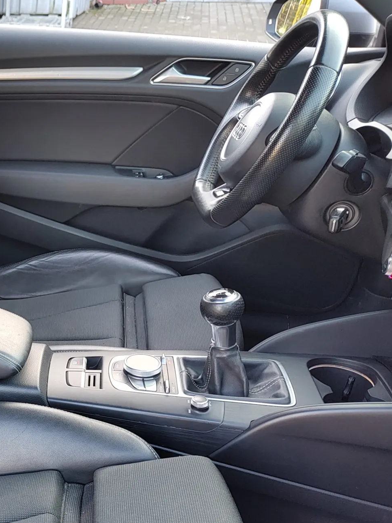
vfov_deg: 42.5
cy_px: 338
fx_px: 665
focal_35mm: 44
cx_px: -92
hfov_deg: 28.2
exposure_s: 1/50
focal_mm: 5.56
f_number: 1.8
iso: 148
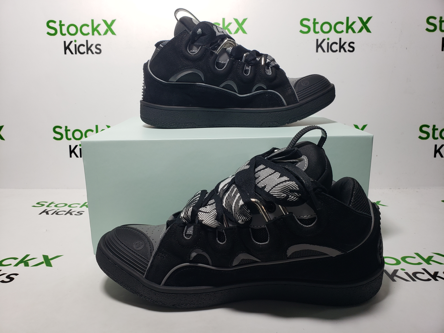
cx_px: 222
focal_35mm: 26
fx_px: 333
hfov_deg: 67.3
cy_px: 166
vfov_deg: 53.1
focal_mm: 4.3
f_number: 2.4
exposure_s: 1/173
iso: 50
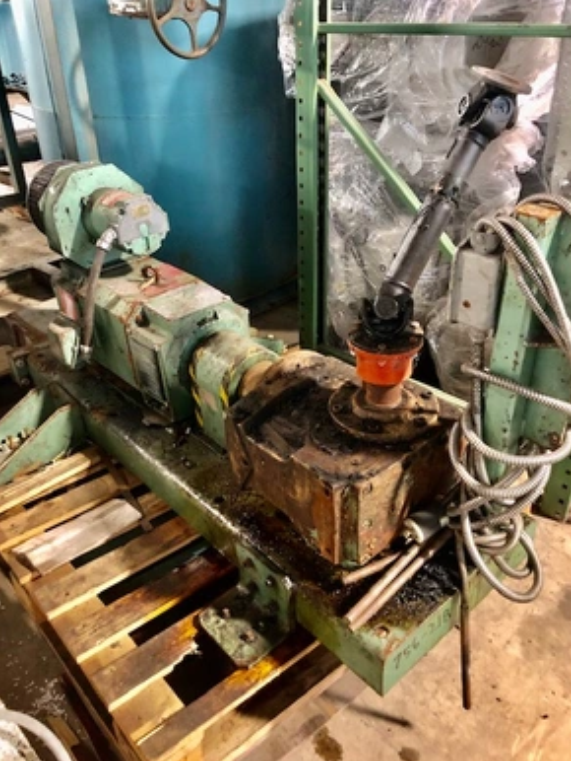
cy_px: 390
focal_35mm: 29
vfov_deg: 61.6
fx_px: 637
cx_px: 293
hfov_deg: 48.3
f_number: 1.8
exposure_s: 1/4
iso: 100
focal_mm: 4
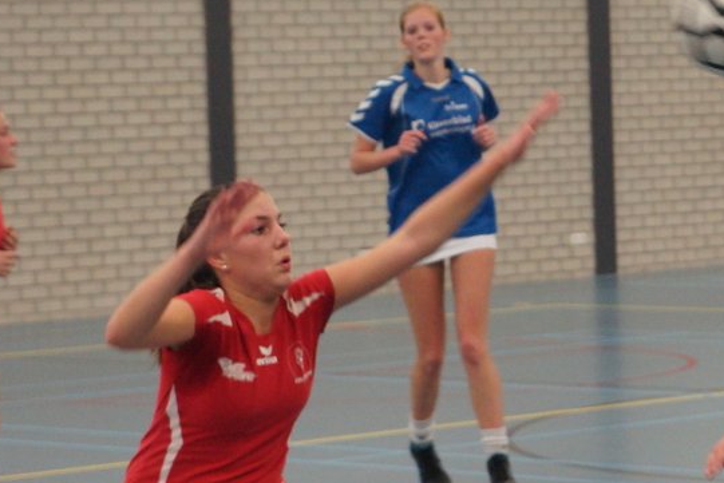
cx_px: 644
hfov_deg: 14.3
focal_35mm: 142
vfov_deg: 9.6
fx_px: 2856
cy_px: 384
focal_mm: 50
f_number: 3.5
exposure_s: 1/200
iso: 1250
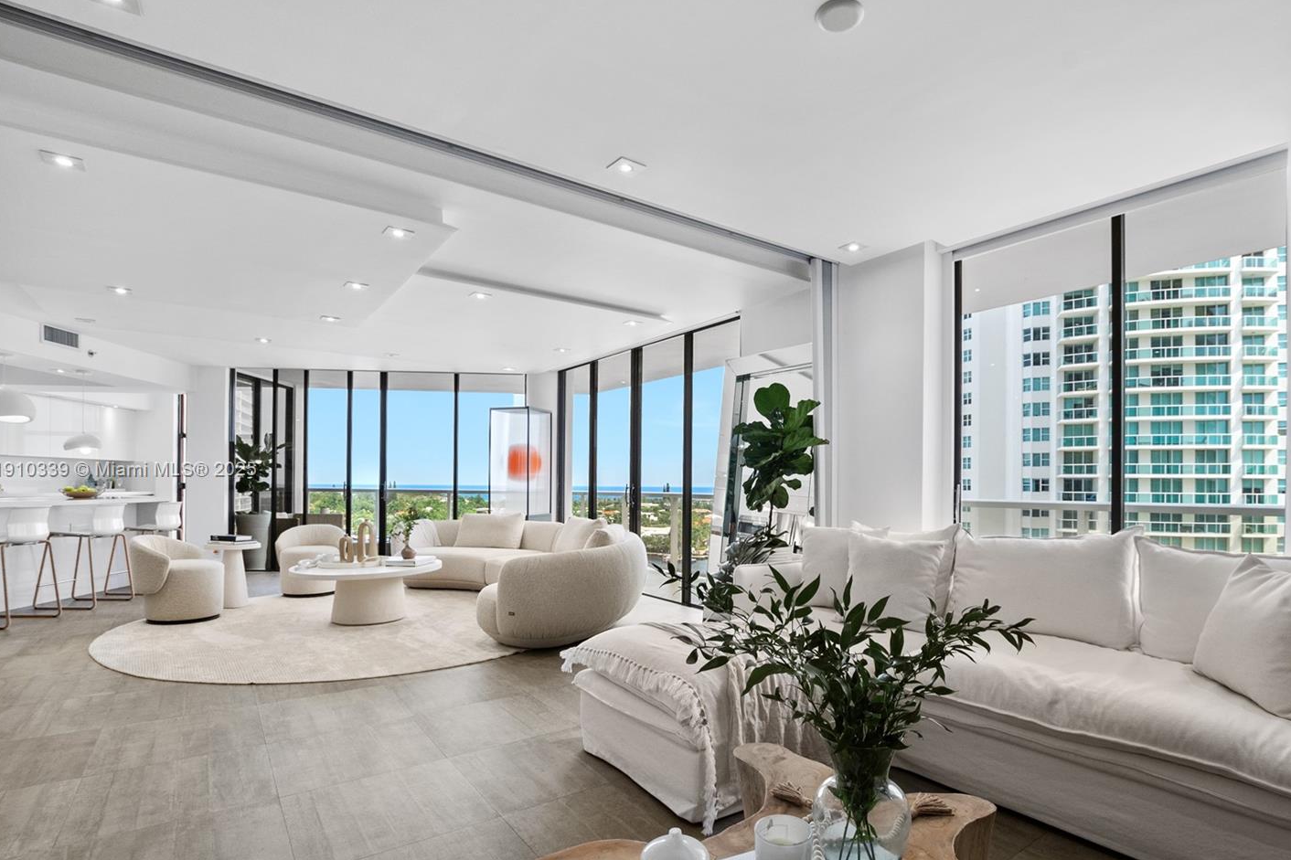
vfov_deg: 70.3
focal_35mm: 17
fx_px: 610
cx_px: 696
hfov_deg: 93.1
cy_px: 471
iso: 200
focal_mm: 10
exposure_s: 1/50
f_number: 8
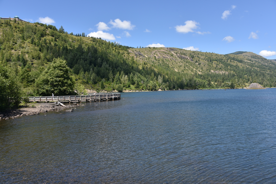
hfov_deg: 65.5
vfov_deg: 46.4
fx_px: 215
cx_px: 138
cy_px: 92
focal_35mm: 28
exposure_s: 1/250
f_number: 8
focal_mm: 28
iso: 100
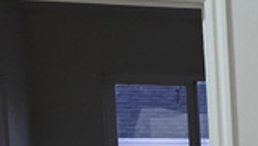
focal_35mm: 161
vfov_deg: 7.3
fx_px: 1103
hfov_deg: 10.0
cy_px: 292
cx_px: 771
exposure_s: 1/120
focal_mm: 6.3
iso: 160
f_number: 1.7
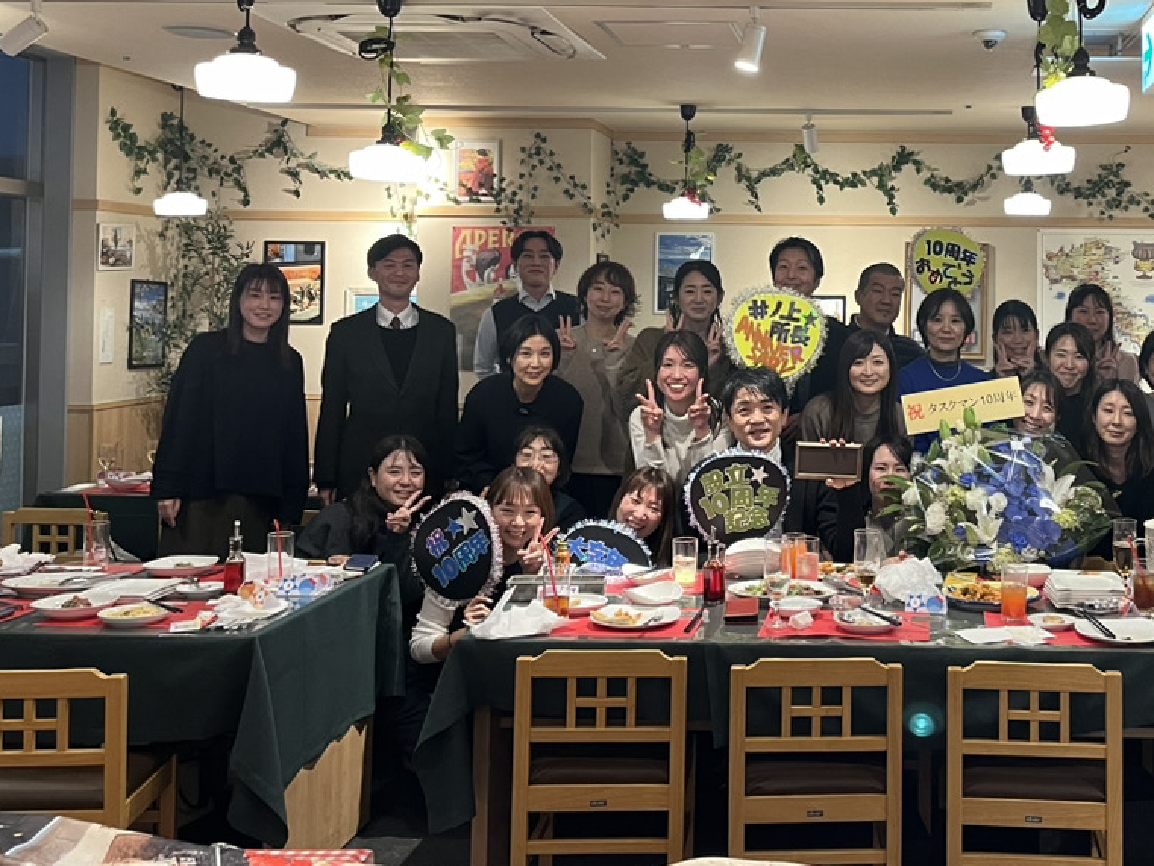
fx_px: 1367
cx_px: 867
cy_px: 259
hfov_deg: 44.2
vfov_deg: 34.7
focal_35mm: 41
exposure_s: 1/60
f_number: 1.6
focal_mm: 5.1
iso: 320
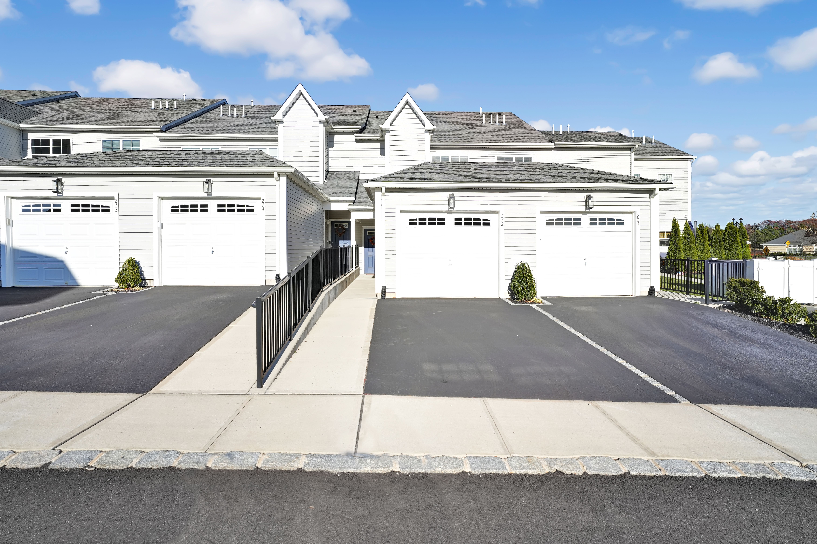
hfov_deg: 86.9
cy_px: 272
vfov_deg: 64.5
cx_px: 408
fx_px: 431
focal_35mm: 19
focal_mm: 19
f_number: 5.6
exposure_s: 1/3000
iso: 320
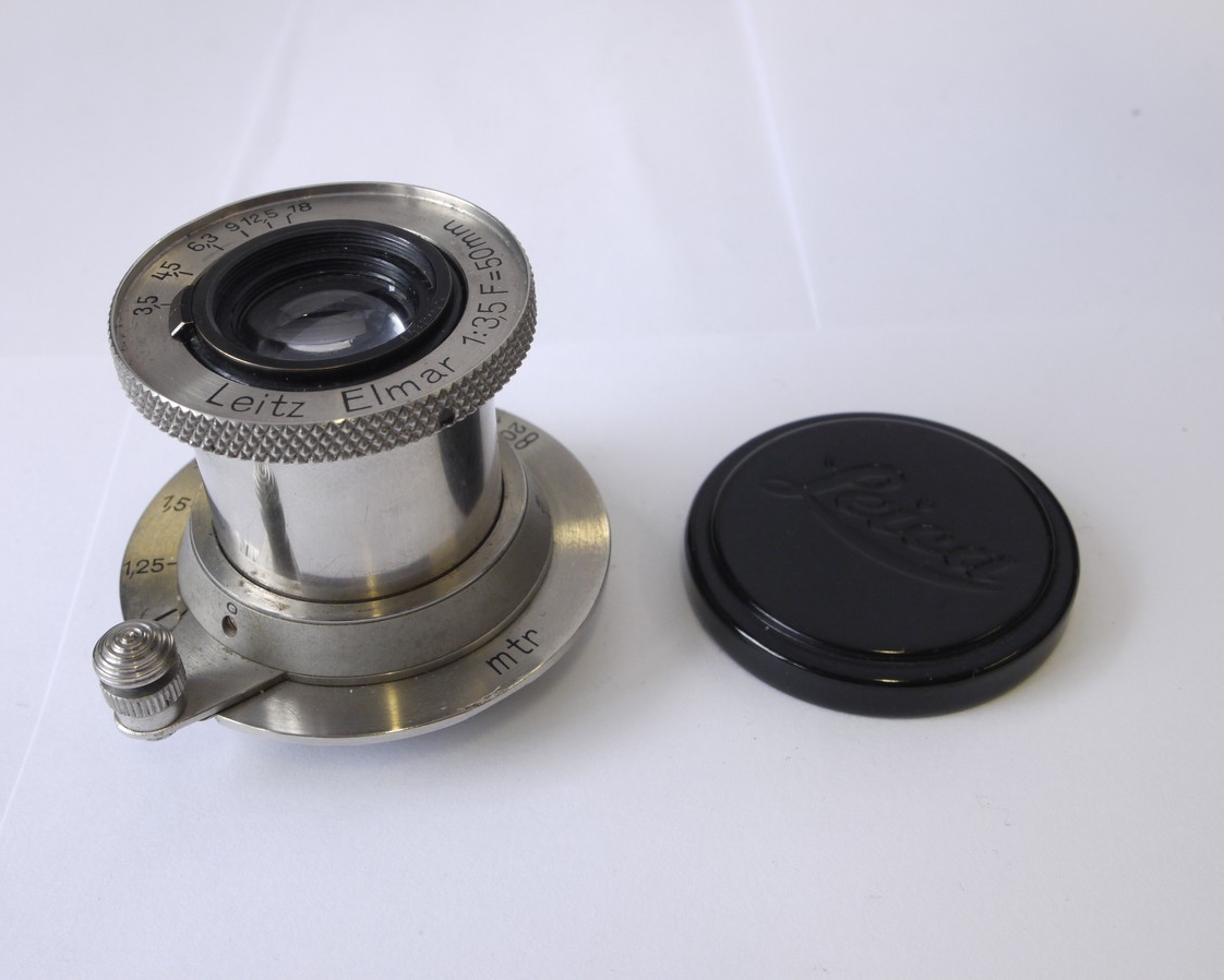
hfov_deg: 38.8
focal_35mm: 48
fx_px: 1739
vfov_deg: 31.5
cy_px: 490
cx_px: 619
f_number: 11
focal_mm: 23
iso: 400
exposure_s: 1/20
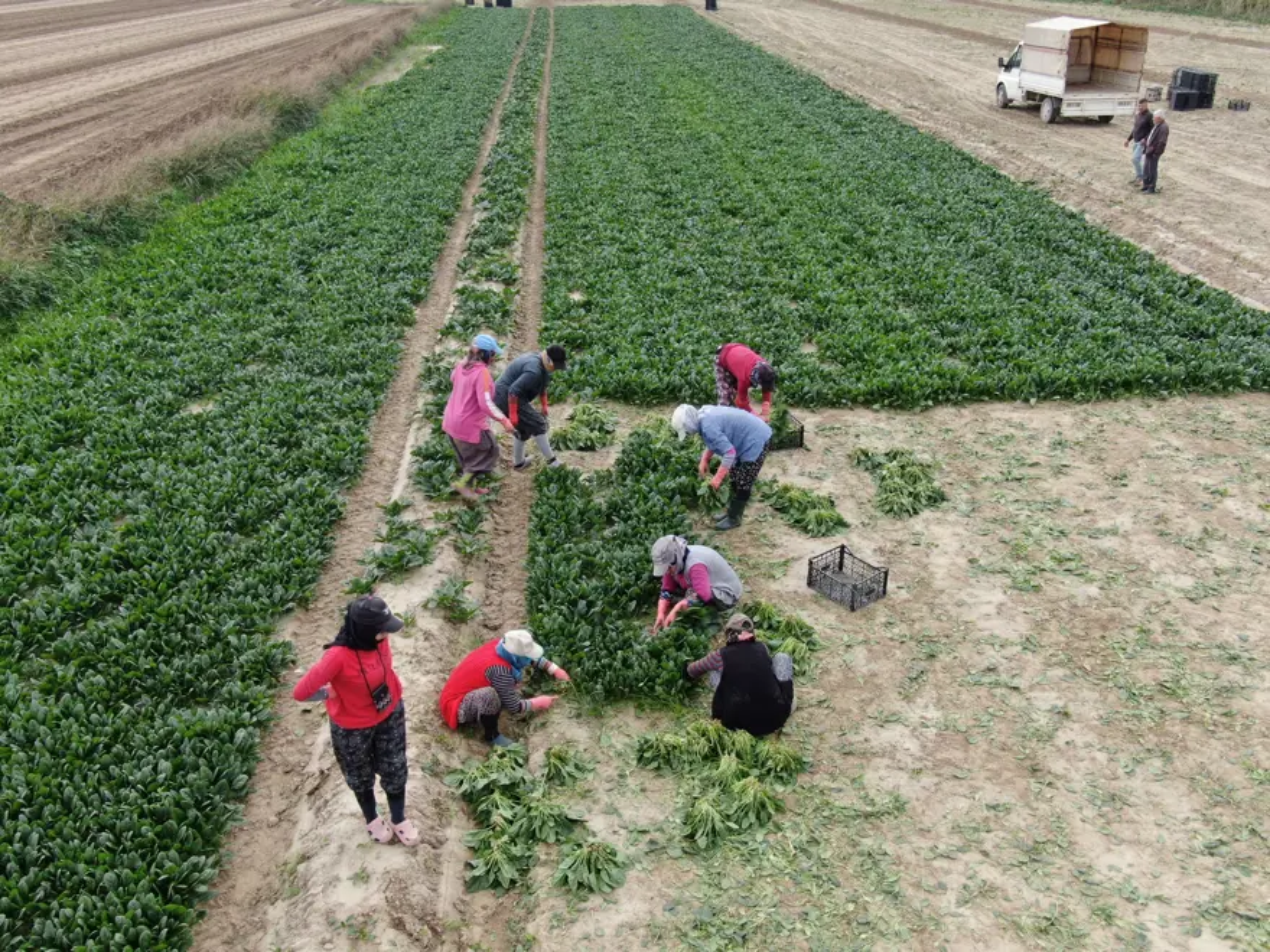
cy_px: 476
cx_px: 635
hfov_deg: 60.0
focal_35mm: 30
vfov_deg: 46.8
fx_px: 1101
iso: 100
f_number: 3.1
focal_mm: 5.22
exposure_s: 1/50
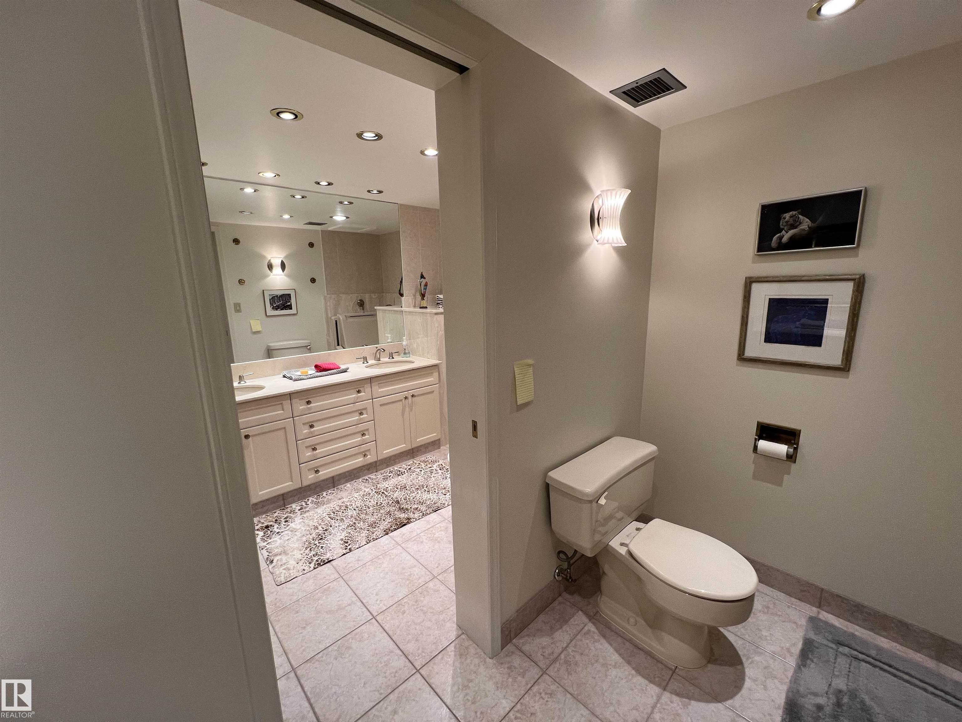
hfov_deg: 106.2
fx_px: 361
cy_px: 361
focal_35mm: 13
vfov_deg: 89.9
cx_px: 481
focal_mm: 1.57
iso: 64
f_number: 1.8
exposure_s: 1/99
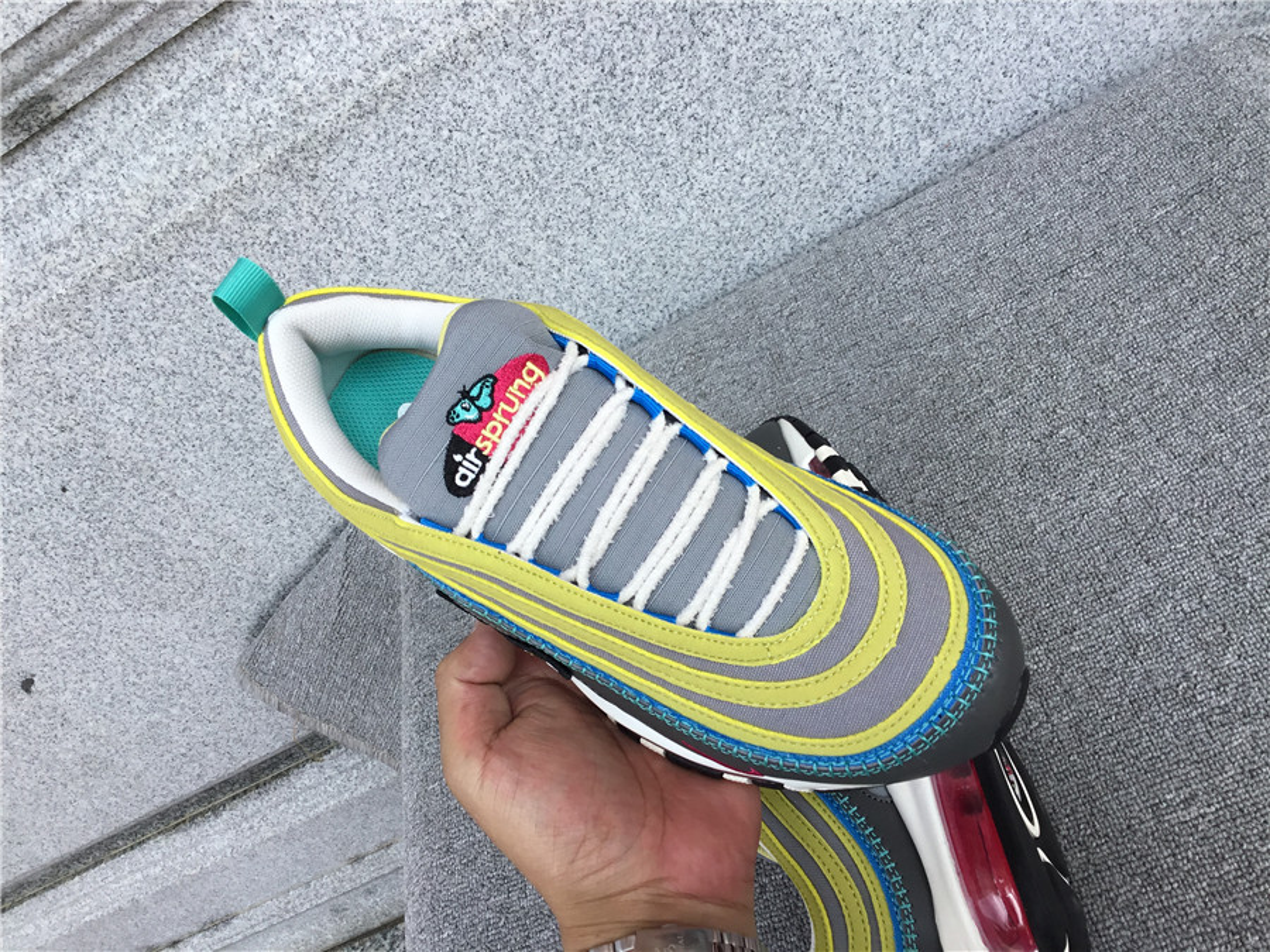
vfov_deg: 45.4
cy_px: 476
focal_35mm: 31
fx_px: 1137
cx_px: 635
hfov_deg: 58.4
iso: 25
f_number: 2.4
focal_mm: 3.3
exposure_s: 1/641
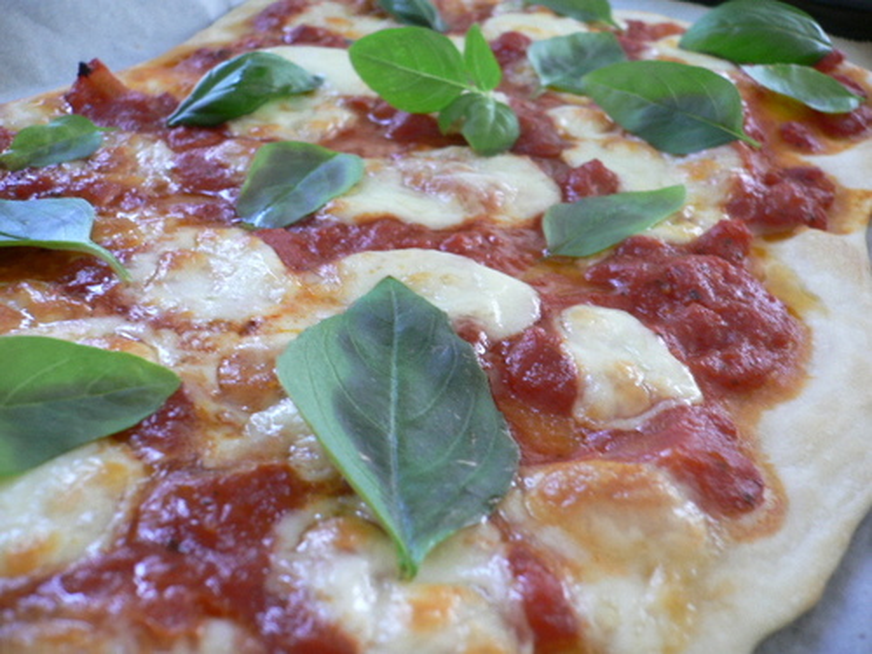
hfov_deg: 52.6
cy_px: 327
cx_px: 436
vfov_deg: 40.7
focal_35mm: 35
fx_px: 882
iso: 100
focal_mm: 5.8
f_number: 2.8
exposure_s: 1/10
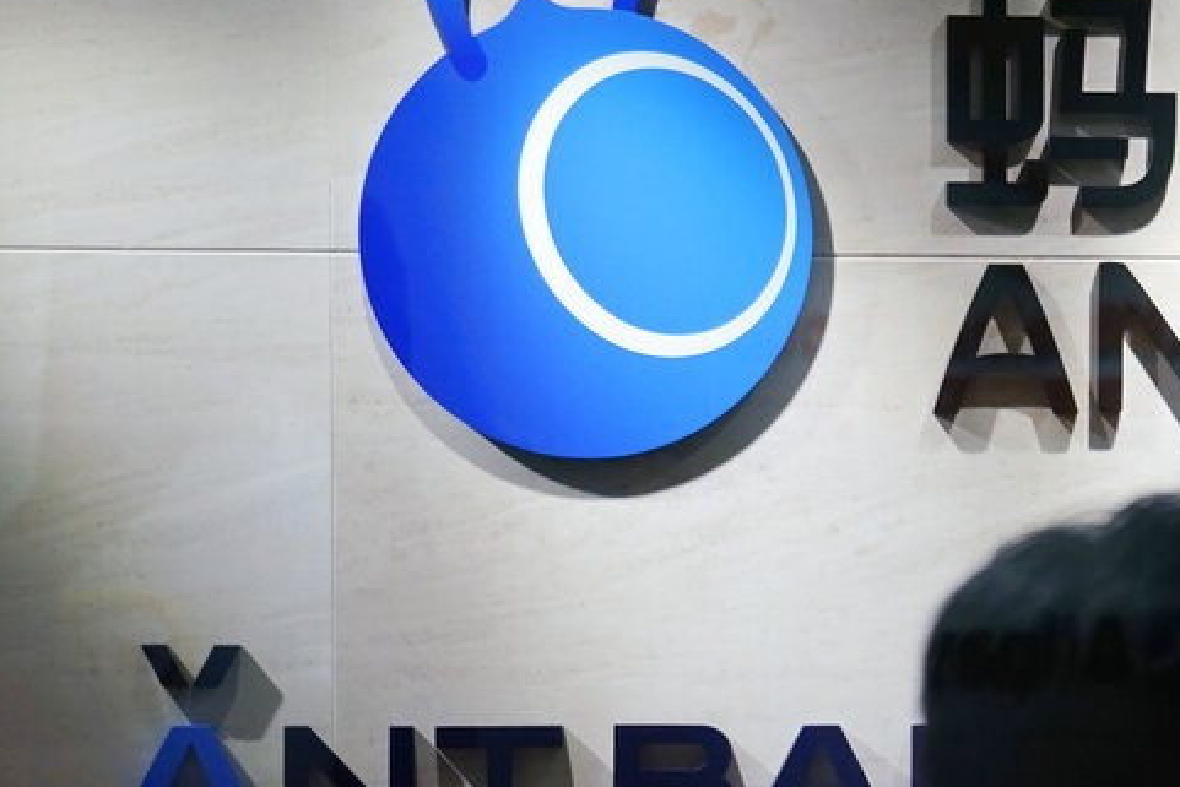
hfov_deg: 11.2
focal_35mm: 181
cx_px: 1212
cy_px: 565
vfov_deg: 7.6
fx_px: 5934
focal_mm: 85
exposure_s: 1/1250
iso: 1600
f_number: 5
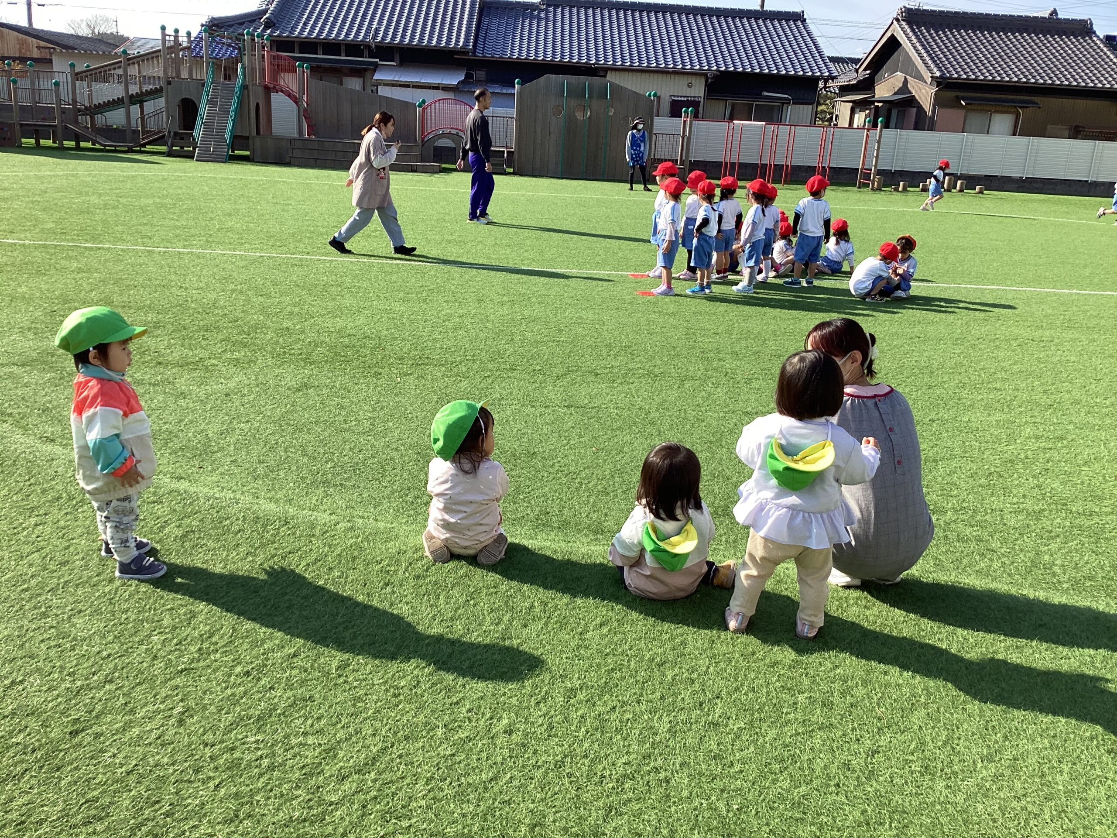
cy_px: 419
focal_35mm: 31
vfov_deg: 45.4
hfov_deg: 58.4
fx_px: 1000
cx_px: 558
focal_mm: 3.3
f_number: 2.4
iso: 25
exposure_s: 1/684
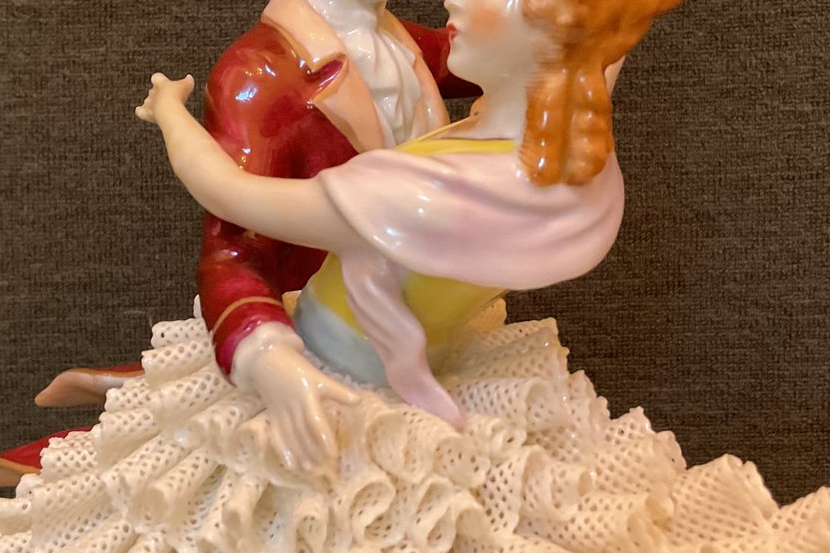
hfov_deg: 36.2
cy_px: 222
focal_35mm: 55
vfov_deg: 24.6
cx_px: 388
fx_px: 1268
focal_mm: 3
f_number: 1.8
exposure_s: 1/60
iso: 320
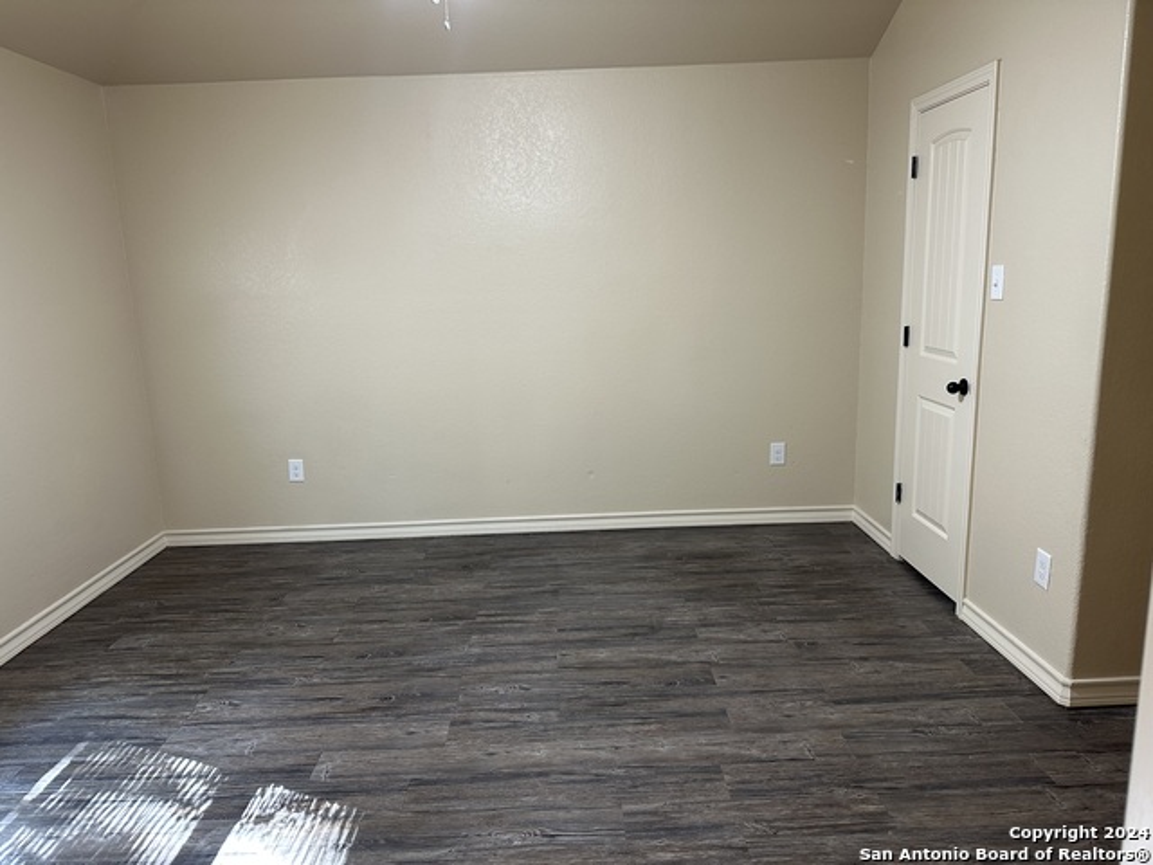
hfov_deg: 71.6
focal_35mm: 24
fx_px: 799
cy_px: 432
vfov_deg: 56.8
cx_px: 576
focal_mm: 6.86
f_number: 1.78
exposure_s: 1/60
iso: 200
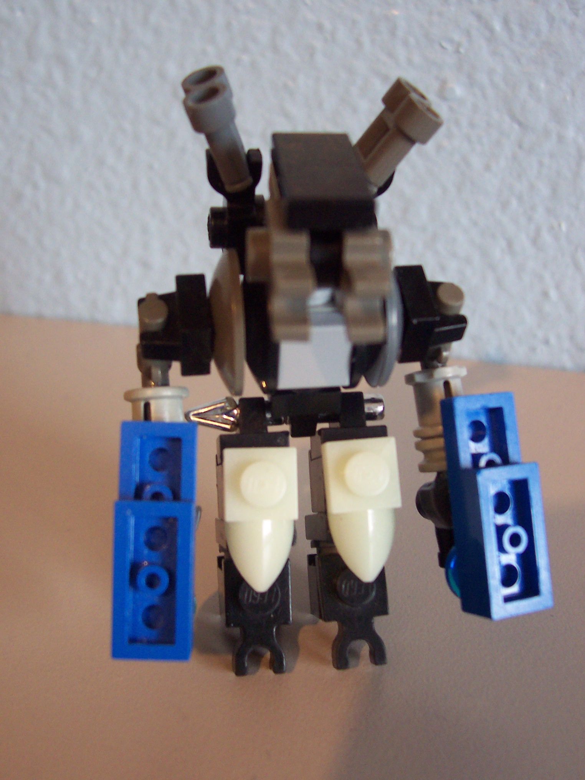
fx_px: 834
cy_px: 390
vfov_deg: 50.1
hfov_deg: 38.7
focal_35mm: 37
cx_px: 292
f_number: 2.8
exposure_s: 1/15
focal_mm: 5.6
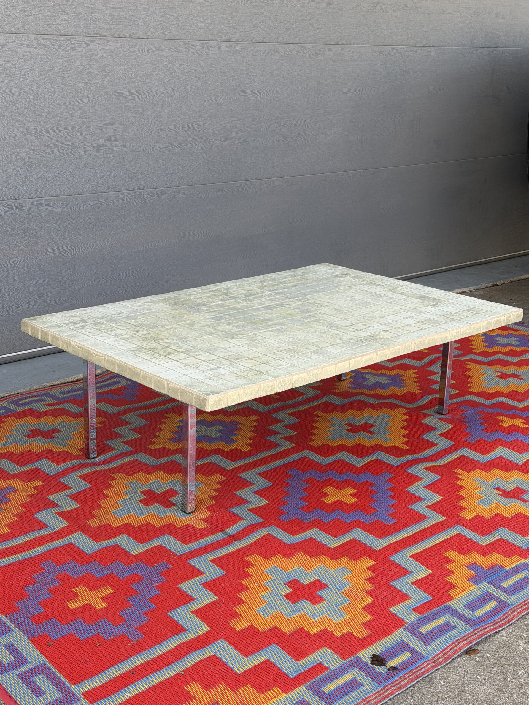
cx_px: 264
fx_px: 978
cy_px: 352
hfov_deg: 30.3
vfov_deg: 39.7
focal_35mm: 48
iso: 64
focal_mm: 6.76
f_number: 1.78
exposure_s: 1/231
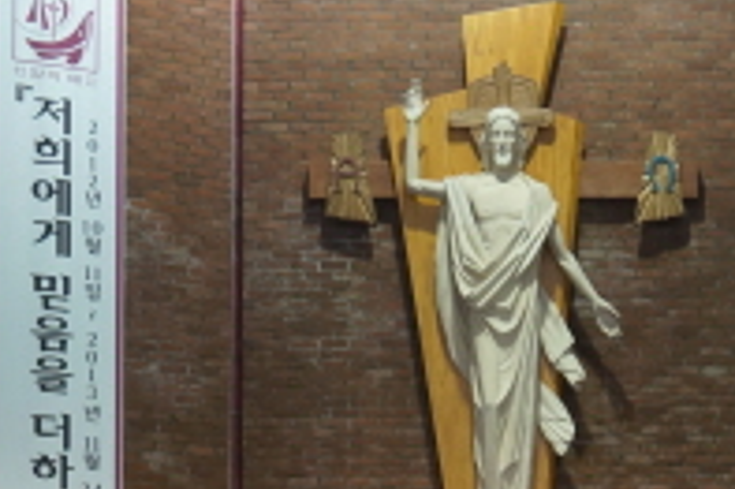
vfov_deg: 11.2
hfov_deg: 17.4
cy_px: 775
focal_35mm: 117
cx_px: 519
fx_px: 2387
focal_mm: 22
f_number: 4
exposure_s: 1/60
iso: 800
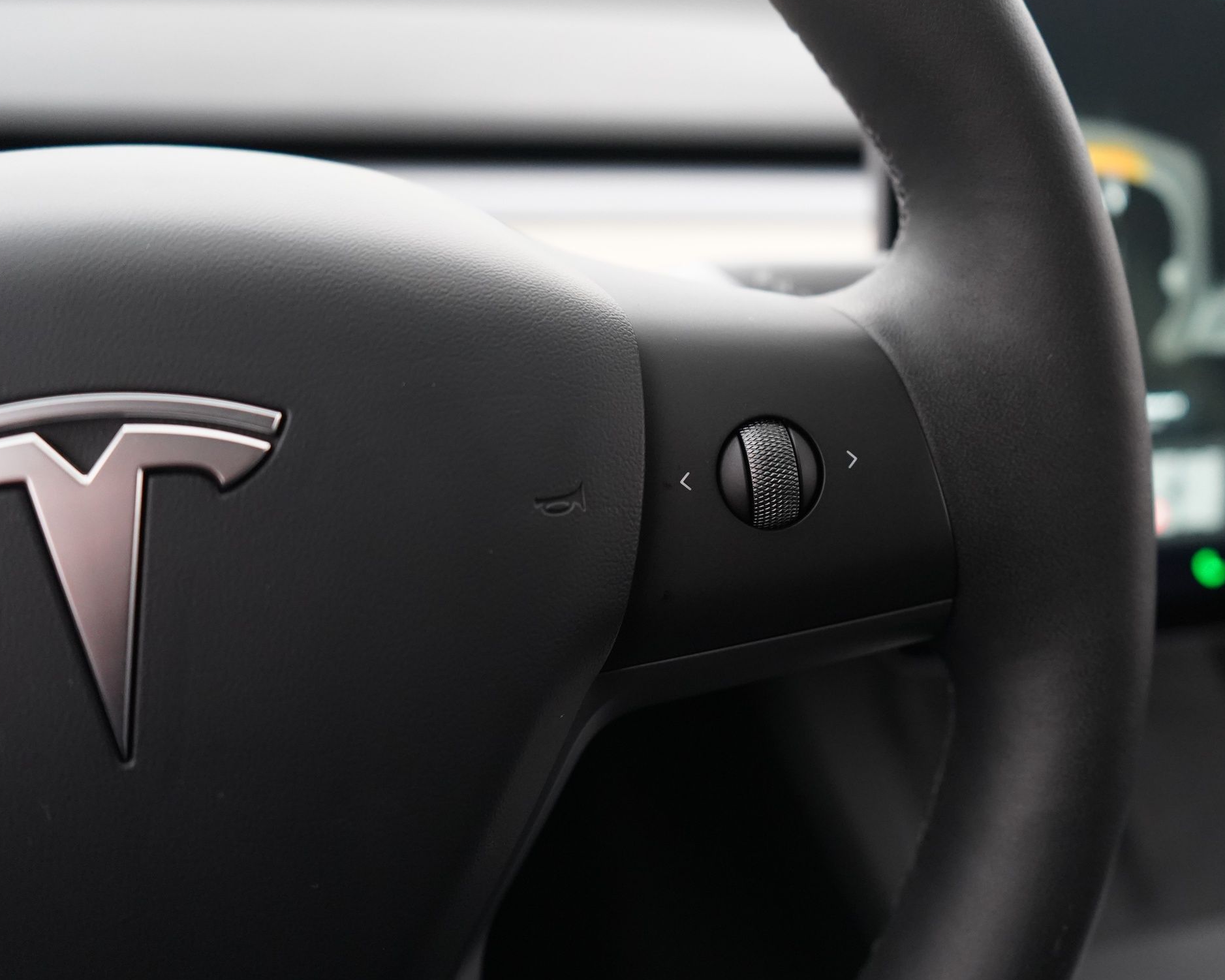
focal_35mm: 35
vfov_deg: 42.2
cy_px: 503
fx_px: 1269
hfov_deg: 51.0
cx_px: 764
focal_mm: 28
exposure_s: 1/60
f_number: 3.5
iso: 5000
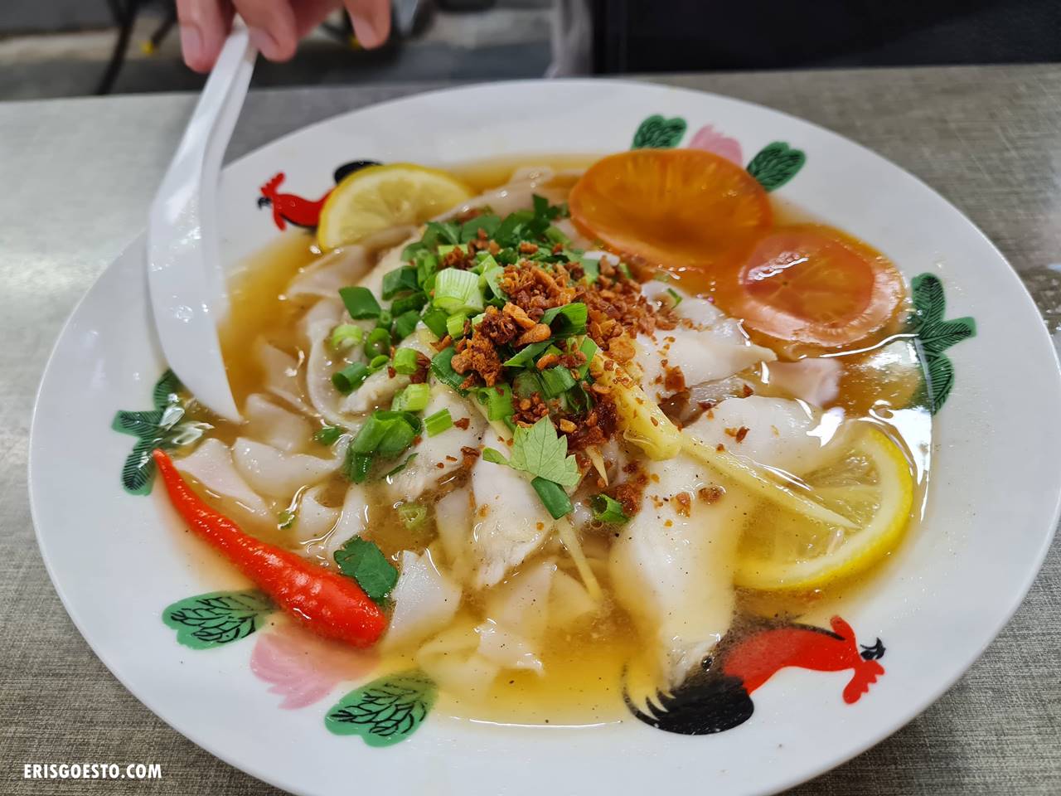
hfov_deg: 67.3
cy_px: 398
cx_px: 530
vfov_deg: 53.1
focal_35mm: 26
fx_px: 797
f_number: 1.8
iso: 200
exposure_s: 1/50
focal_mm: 5.4
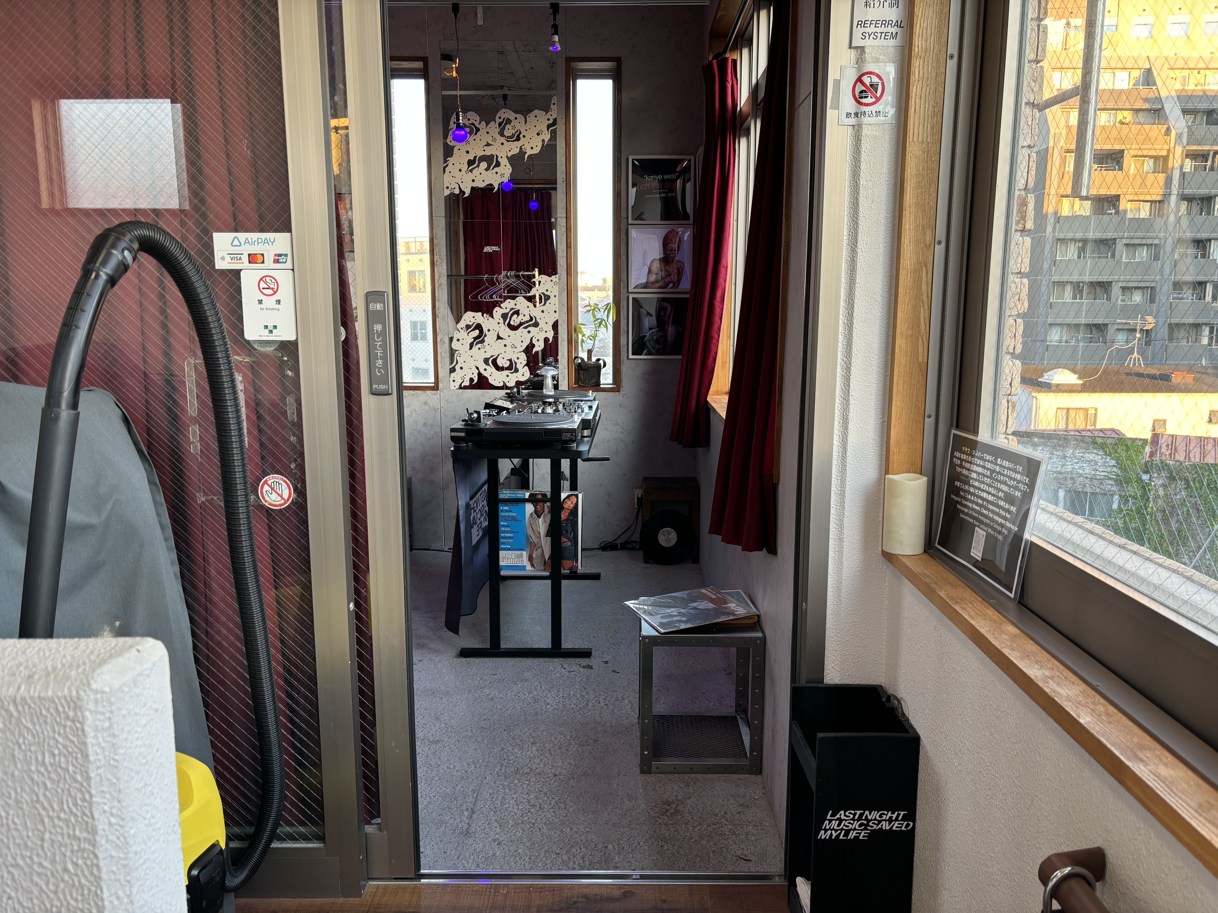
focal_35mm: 26
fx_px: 915
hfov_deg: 67.3
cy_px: 456
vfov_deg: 53.1
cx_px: 609
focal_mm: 5.96
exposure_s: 1/50
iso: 64
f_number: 1.6
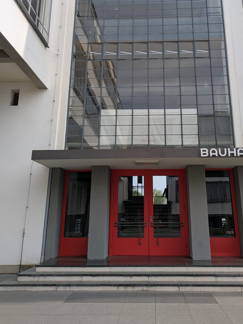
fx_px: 299
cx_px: 144
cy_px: 121
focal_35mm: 32
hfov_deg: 44.0
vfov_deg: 56.1
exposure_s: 1/1420
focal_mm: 5.43
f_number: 1.89
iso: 49
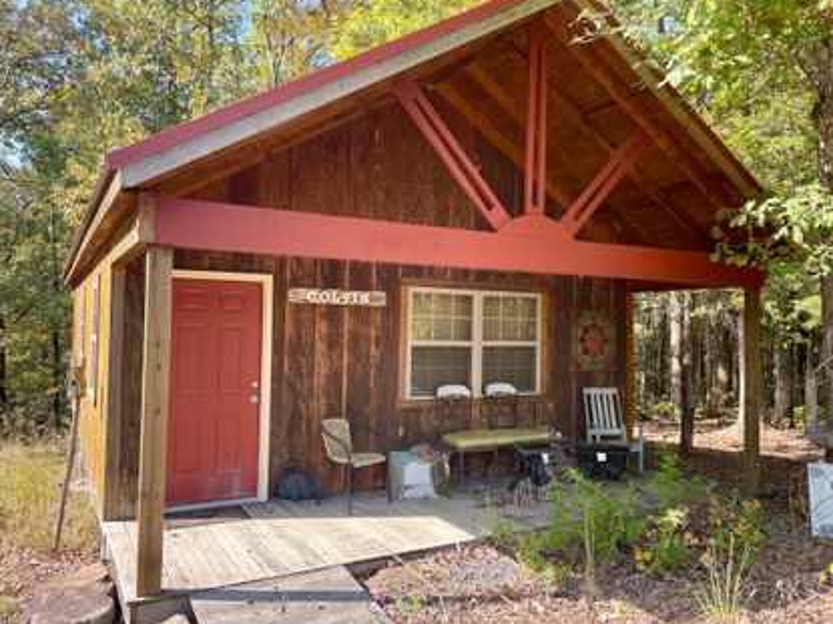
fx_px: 650
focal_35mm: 27
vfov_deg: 51.3
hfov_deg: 65.3
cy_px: 310
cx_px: 416
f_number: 1.6
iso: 32
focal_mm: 4.2
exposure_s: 1/432
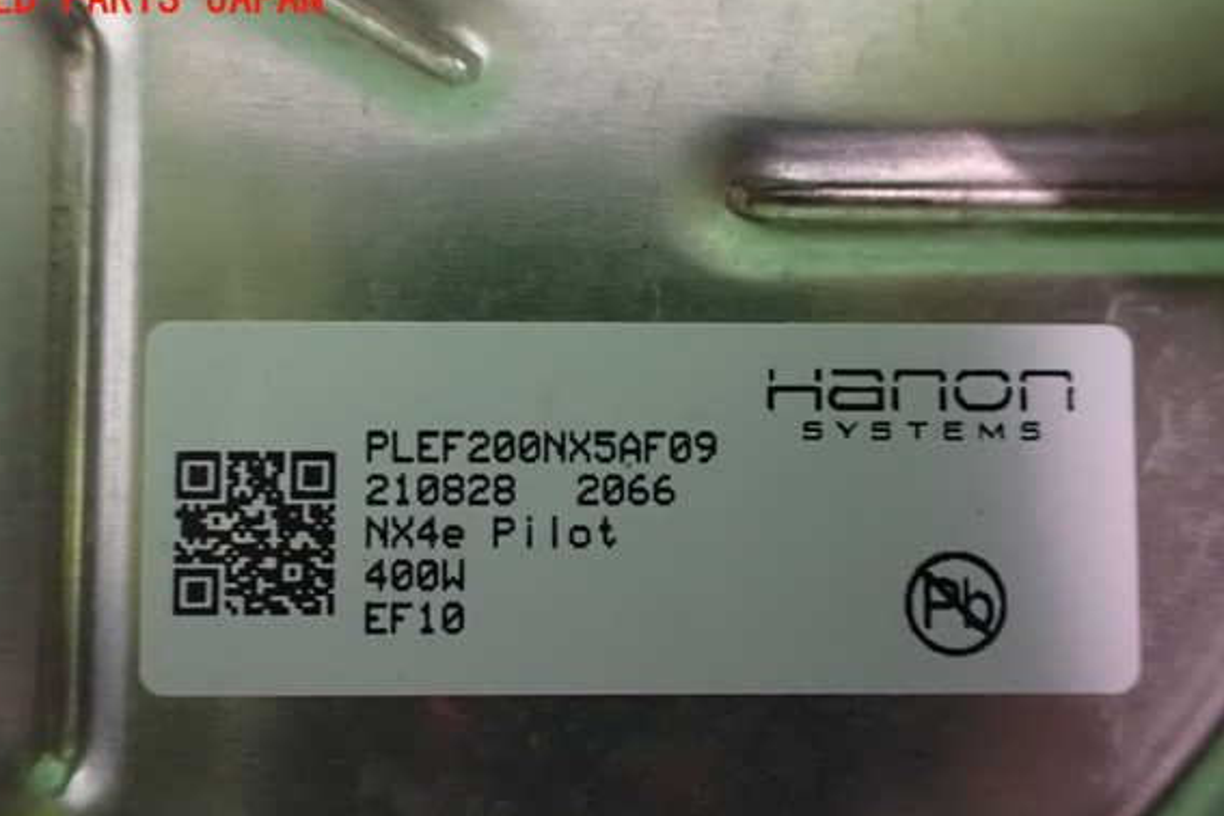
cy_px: 458
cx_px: 579
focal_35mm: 33
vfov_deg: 39.9
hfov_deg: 57.2
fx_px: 1122
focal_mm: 5.4
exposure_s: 1/15
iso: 1600
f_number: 2.3
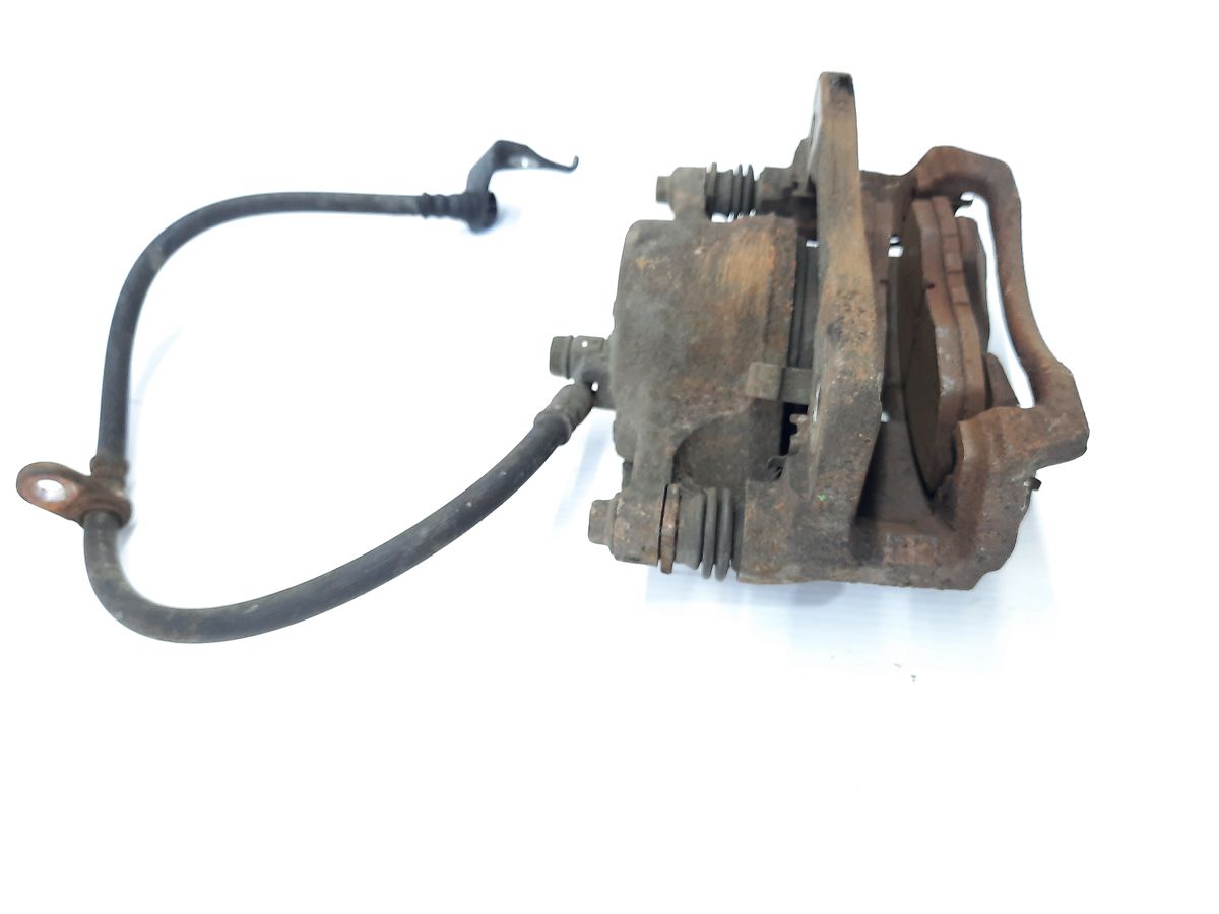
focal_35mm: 25
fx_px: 880
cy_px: 457
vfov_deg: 54.9
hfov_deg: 69.4
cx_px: 610
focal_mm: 4.6
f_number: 2
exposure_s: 1/50
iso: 200
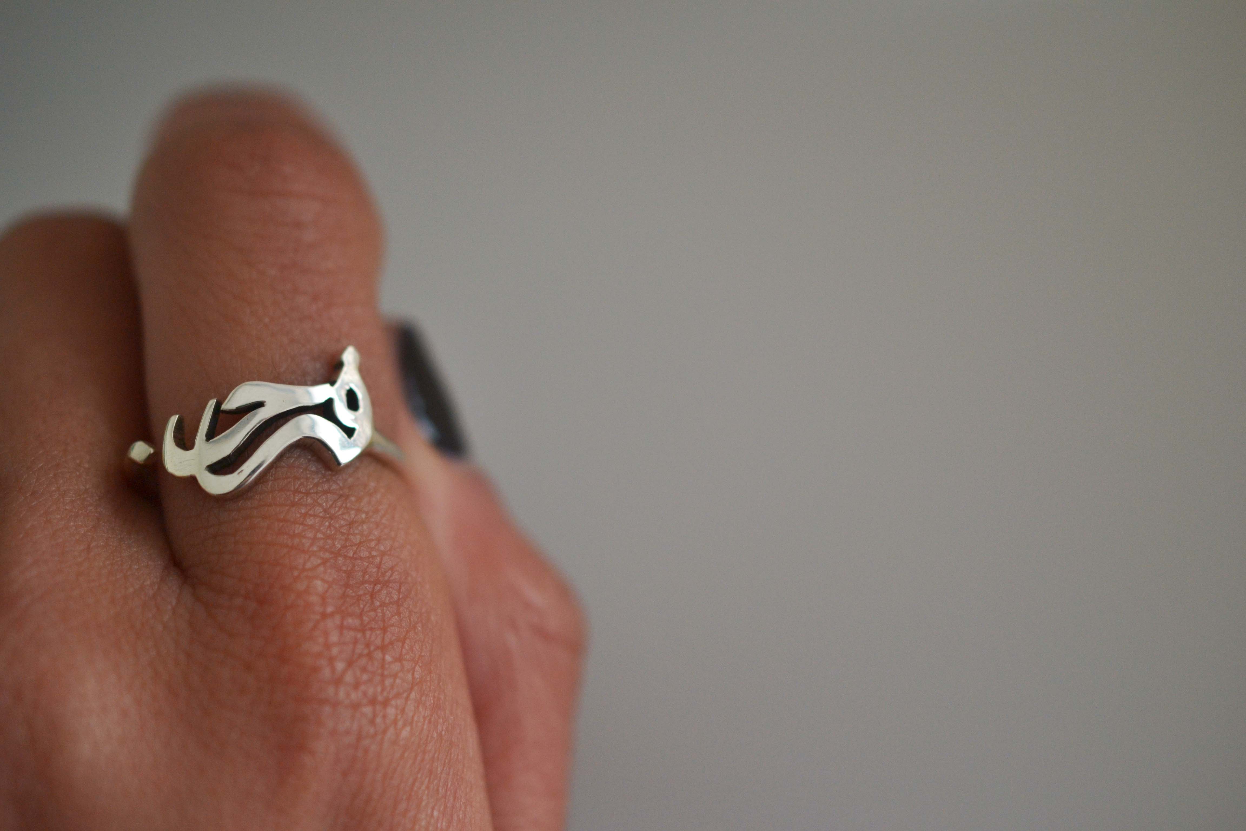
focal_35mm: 60
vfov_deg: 22.6
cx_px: 623
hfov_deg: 33.4
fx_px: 2077
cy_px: 416
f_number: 3.5
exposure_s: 1/40
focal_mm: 40
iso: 360
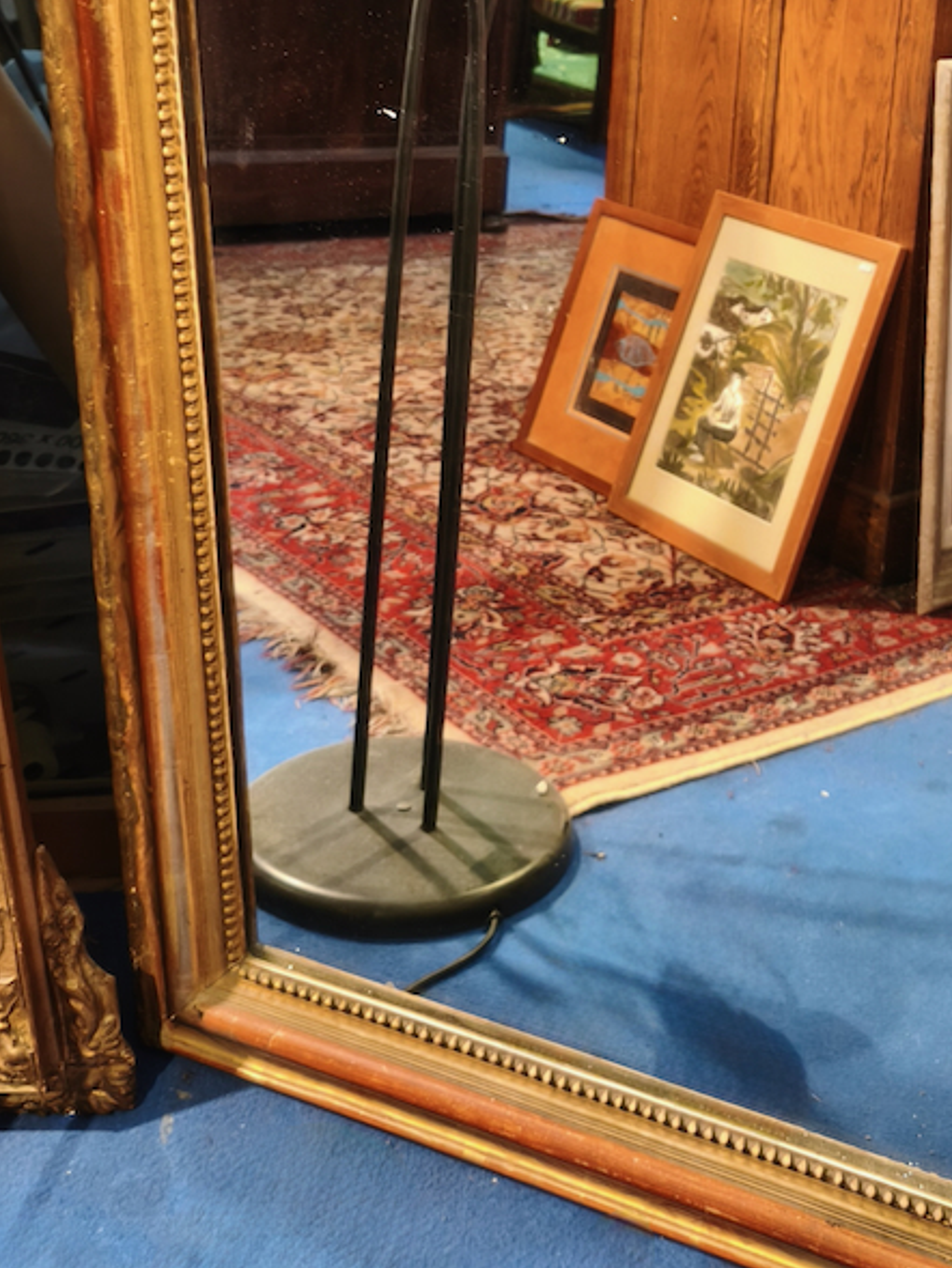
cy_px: 202
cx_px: 773
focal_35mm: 50
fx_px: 1833
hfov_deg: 28.4
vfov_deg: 36.5
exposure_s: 1/33.3
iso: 1250
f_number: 1.7
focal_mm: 5.35
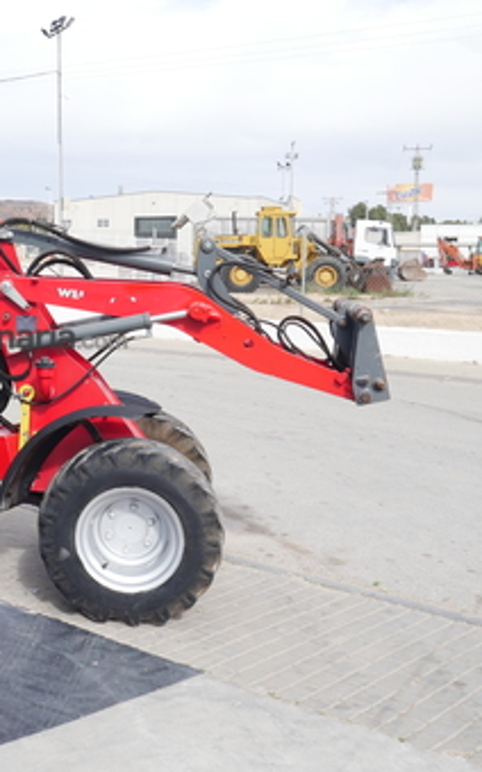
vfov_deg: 41.8
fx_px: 1011
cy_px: 336
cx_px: -42
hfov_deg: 25.0
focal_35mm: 48
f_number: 8
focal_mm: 14
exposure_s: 1/250
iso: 200
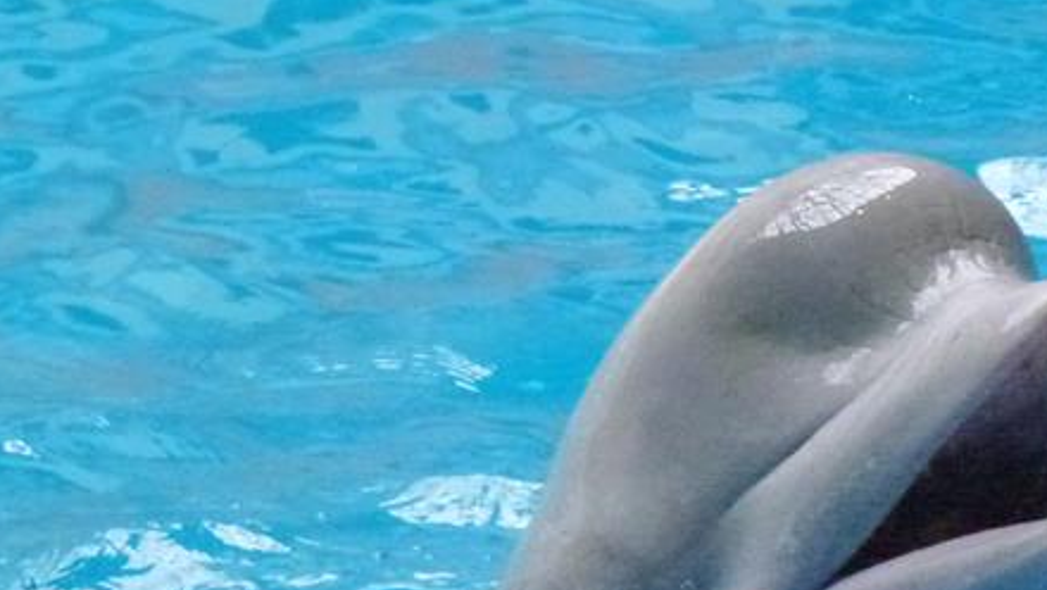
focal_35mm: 499
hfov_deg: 4.3
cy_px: 397
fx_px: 13860
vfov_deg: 2.4
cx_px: 1118
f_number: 5.5
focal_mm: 35.2
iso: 1600
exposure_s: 1/200
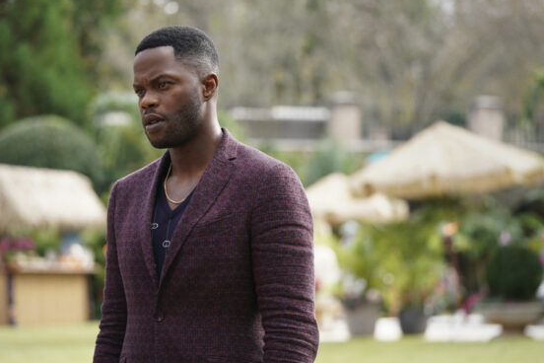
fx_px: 1798
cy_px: 186
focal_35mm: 119
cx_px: 257
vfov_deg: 11.5
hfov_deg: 17.2
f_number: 2.8
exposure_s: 1/500
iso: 250
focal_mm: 90
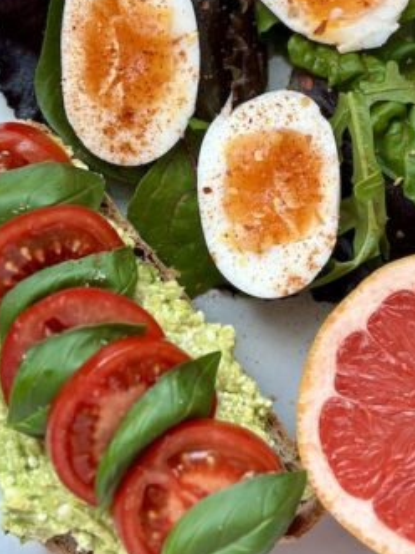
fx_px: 1392
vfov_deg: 22.5
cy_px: 209
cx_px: 289
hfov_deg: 16.9
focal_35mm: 87
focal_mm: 6.86
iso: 125
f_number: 1.78
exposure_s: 1/121
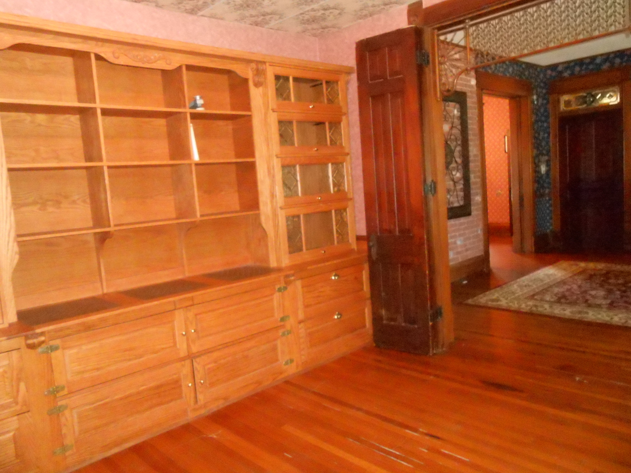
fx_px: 474
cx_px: 316
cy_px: 236
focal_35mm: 26
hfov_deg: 67.3
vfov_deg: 53.1
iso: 1600
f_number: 3.5
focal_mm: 4.6
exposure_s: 1/25
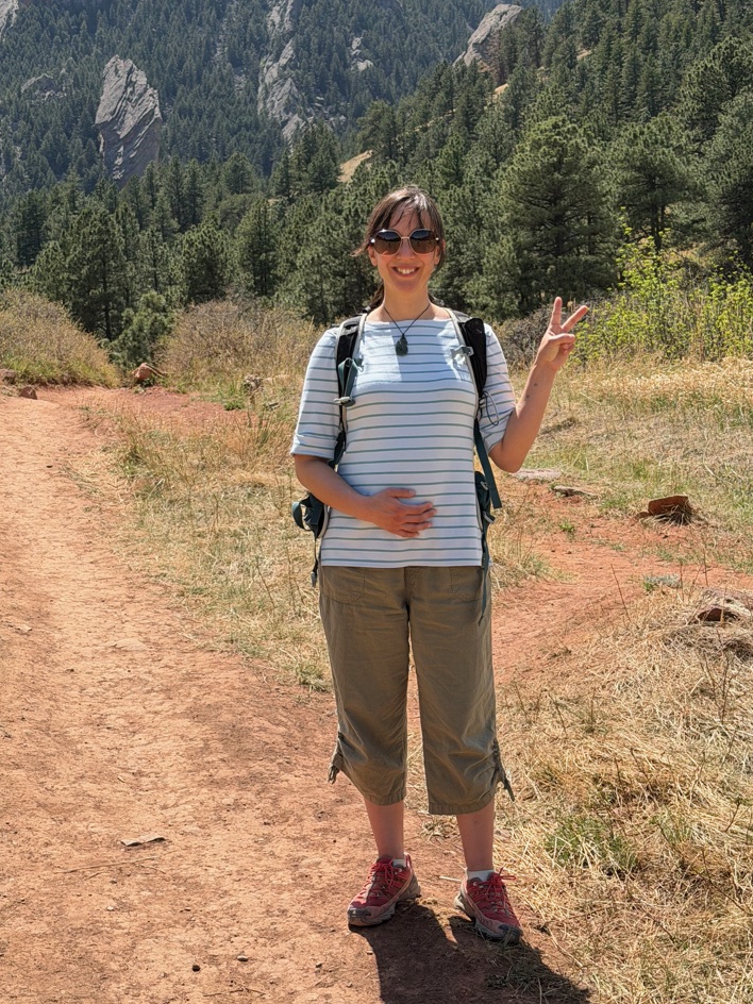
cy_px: 438
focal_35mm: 61
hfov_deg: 24.0
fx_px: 1769
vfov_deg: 31.6
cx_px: 375
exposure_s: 1/4587
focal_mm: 6.76
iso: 100
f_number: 1.78
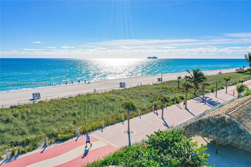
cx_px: 126
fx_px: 195
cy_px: 84
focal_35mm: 28
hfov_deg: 65.5
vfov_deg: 46.4
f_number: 7.1
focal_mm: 10.26
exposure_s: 1/1000
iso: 100
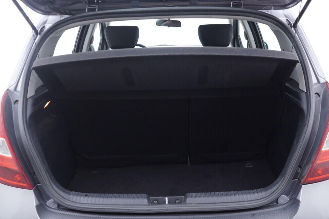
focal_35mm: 37
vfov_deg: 35.9
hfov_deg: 51.9
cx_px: 167
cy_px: 109
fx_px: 338
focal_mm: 24
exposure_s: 1/40
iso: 250
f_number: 2.8
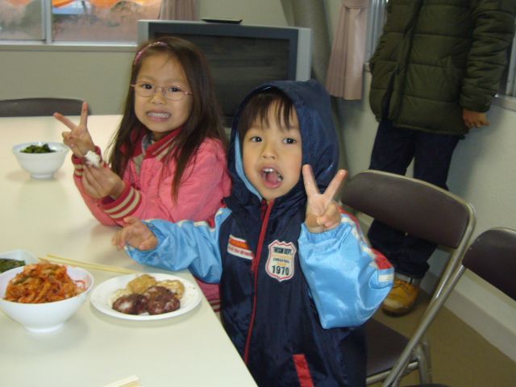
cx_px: 258
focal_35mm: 46
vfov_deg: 31.5
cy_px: 194
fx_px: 686
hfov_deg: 41.2
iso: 100
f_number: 3
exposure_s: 1/30
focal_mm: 5.4
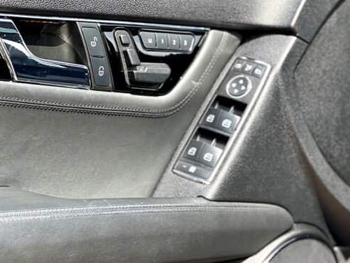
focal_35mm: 126
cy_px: 173
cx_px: 152
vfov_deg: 11.8
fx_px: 1274
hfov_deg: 15.6
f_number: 2.8
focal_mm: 9
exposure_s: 1/121
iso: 50
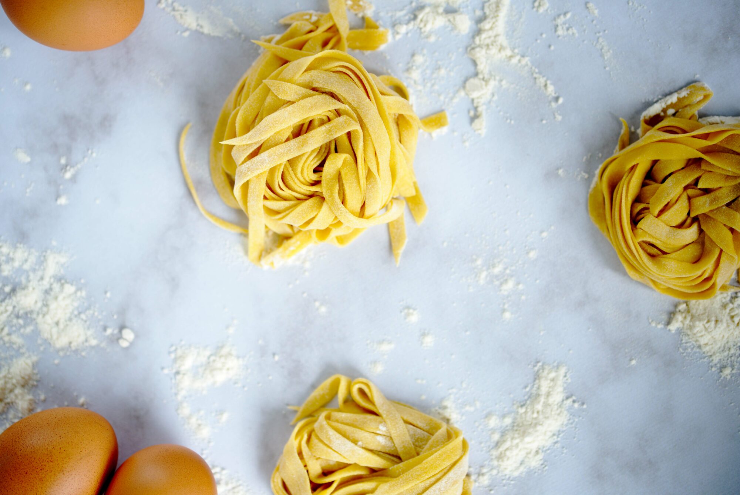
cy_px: 248
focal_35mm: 90
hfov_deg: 22.6
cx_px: 370
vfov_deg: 15.2
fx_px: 1851
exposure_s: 1/30
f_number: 3.2
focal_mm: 90
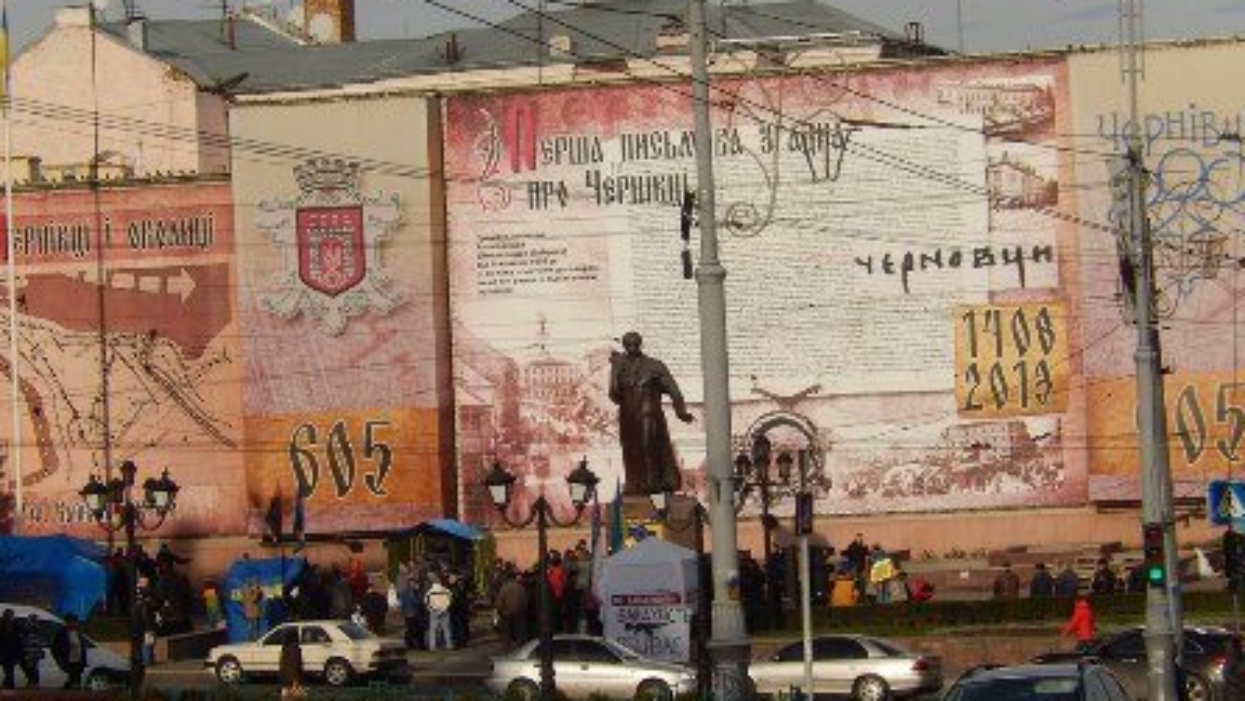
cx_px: 622
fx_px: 5316
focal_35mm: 161
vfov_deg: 7.5
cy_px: 385
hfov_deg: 13.4
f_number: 5.6
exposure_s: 1/800
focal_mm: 26.4
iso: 125
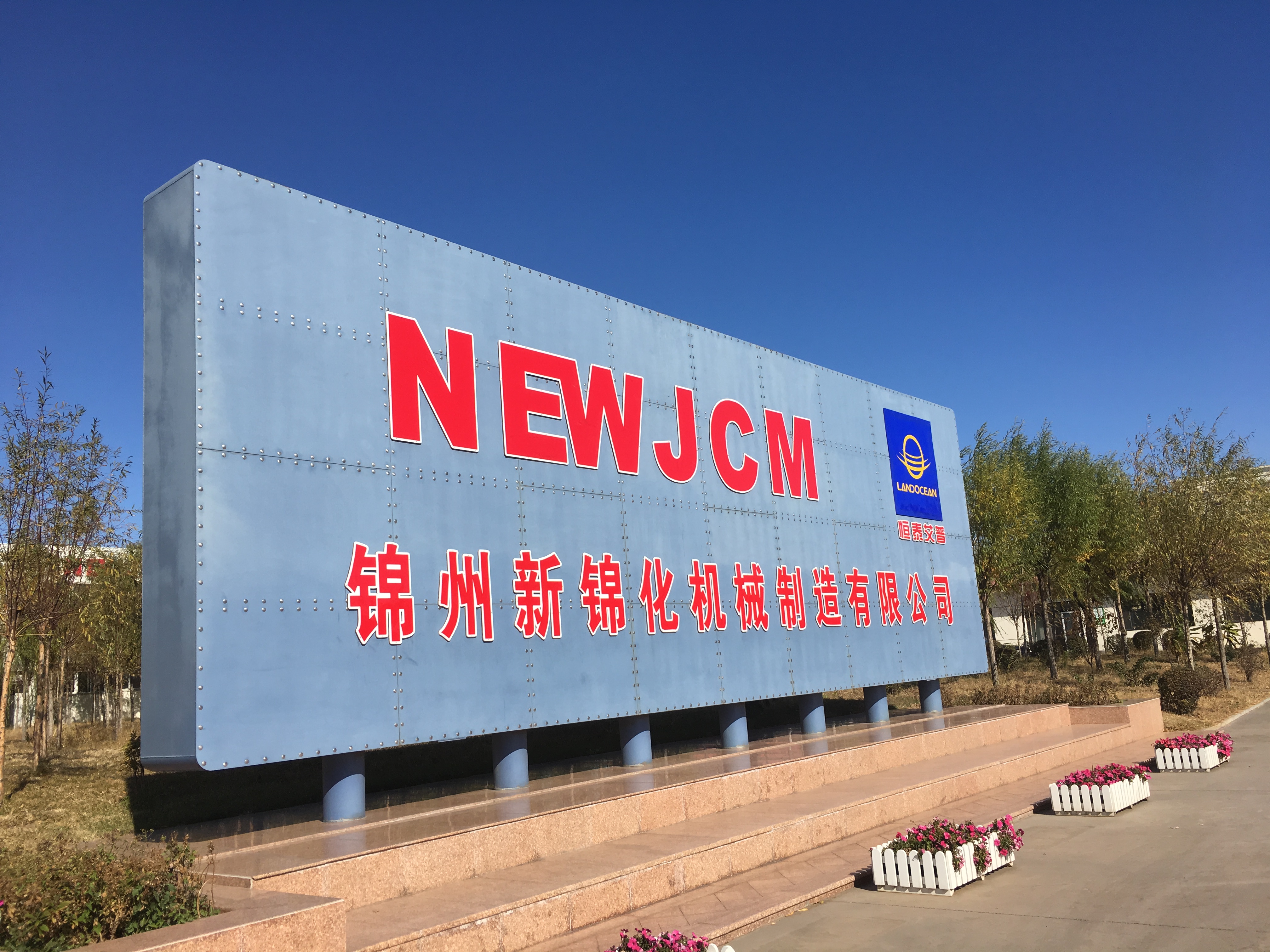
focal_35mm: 29
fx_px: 1064
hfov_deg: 61.7
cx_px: 635
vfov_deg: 48.2
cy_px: 476
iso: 25
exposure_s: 1/2137
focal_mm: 4.15
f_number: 2.2
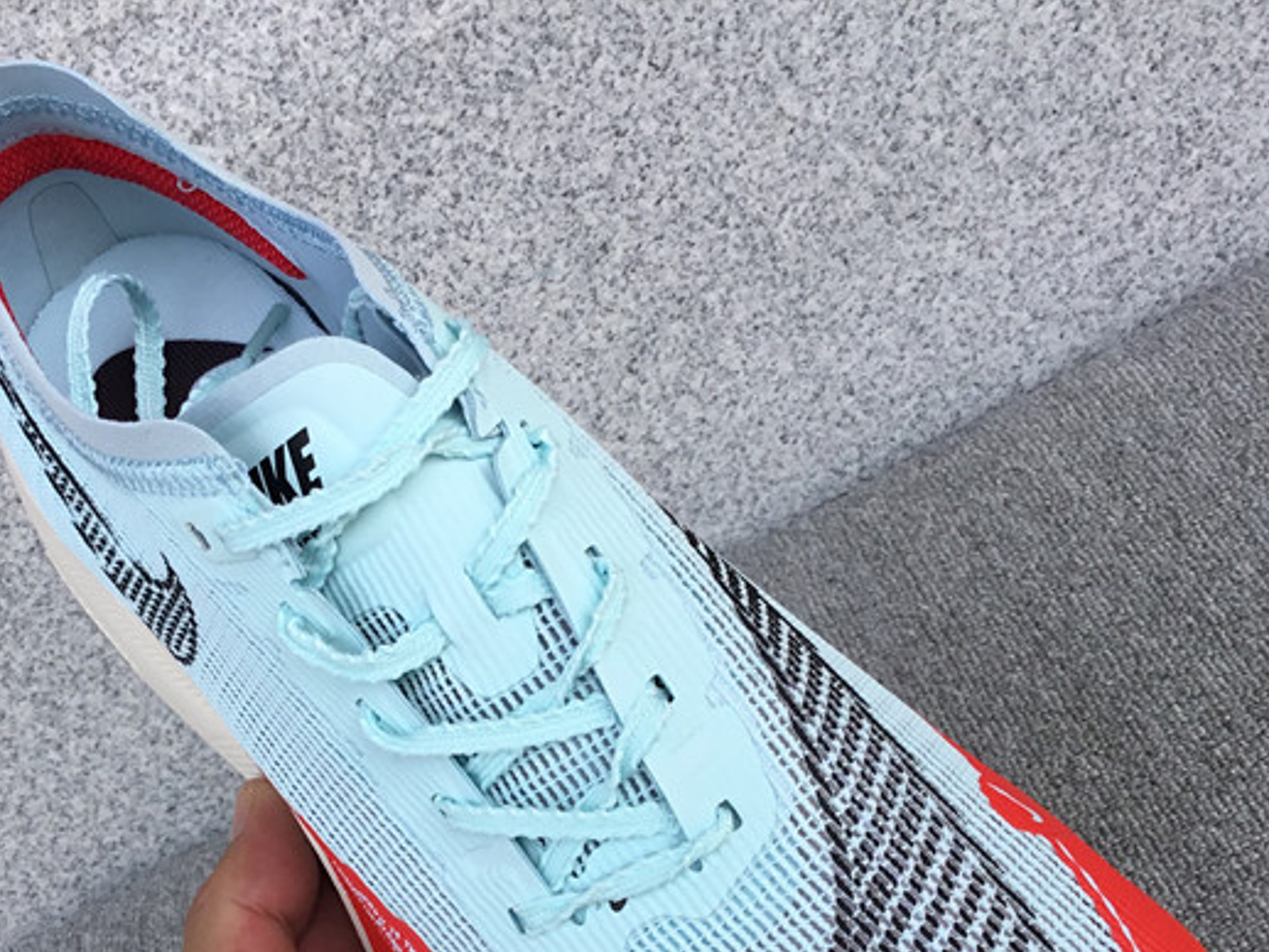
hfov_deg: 35.4
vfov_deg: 26.3
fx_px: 1980
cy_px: 818
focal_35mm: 54
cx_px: 491
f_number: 2.4
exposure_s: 1/500
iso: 25
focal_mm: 3.3
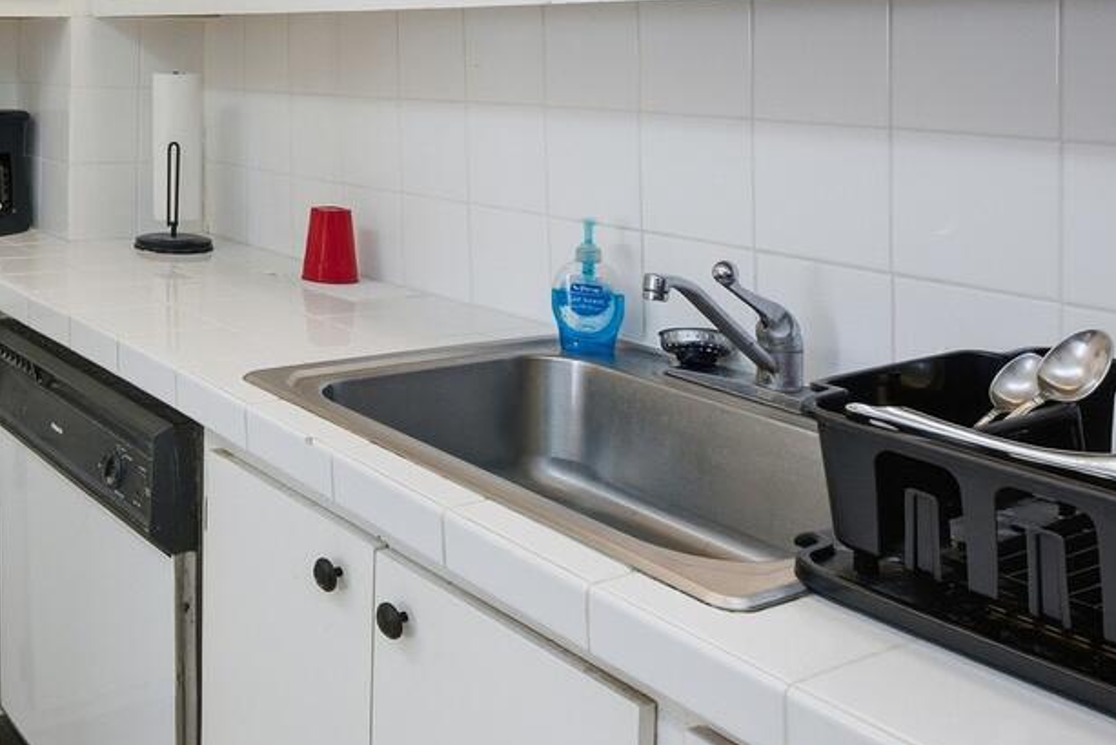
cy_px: 62
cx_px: 16
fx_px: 1147
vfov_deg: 33.8
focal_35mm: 37
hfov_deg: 44.6
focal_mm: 14
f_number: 11
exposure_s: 1/500
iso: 500
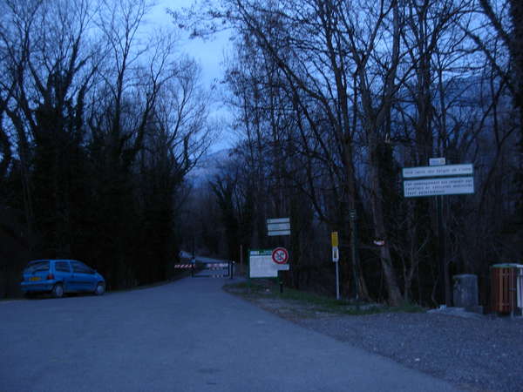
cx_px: 262
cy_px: 196
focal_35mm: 38
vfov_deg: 37.7
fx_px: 574
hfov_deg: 49.0
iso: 118
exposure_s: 1/4
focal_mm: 6.3
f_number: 2.9
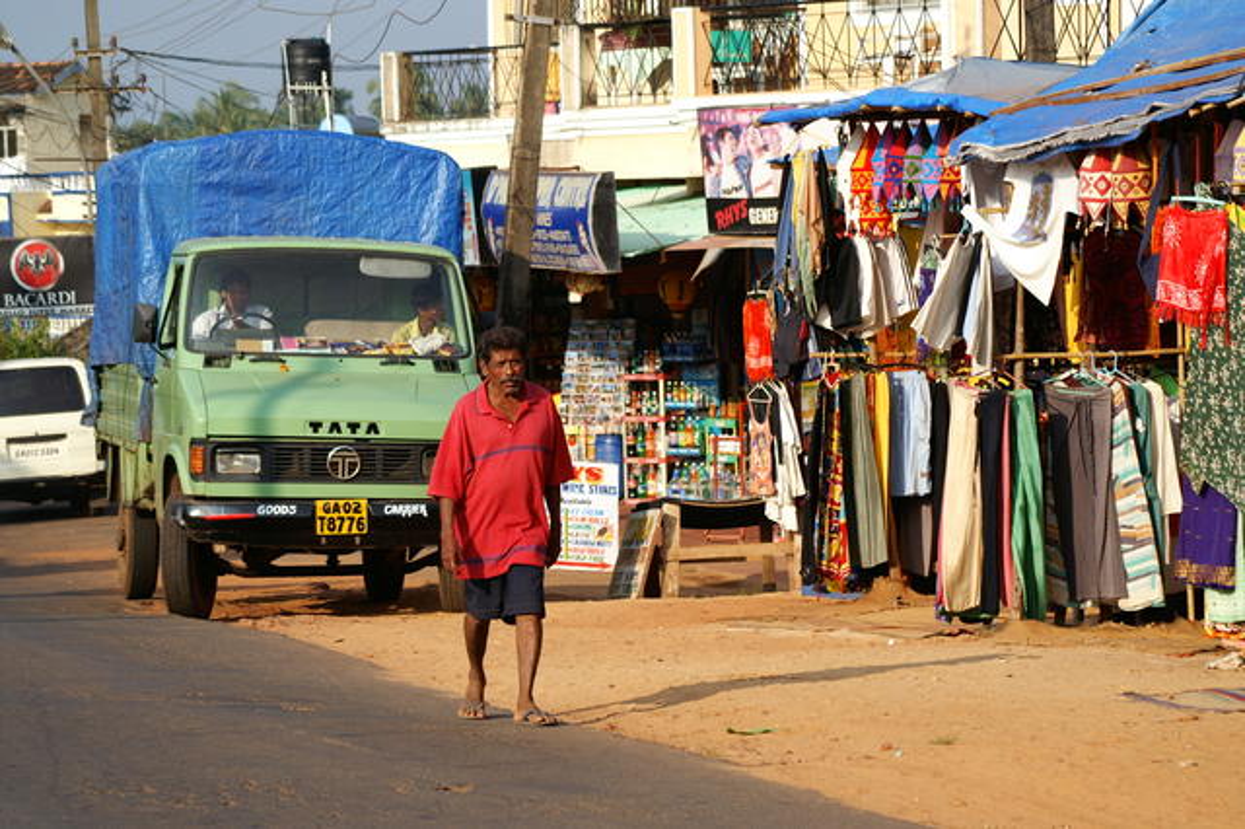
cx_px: 622
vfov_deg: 9.1
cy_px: 414
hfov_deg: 13.7
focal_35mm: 150
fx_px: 5185
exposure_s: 1/640
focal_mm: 100
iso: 200
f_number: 7.1
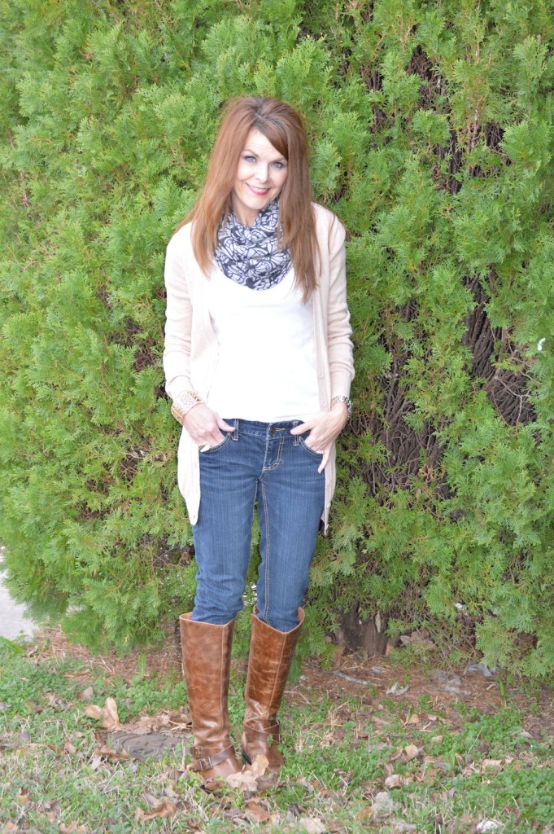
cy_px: 417
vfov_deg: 19.5
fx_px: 2428
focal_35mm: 105
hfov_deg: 13.0
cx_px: 277
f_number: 4.2
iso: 400
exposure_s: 1/100
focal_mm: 70
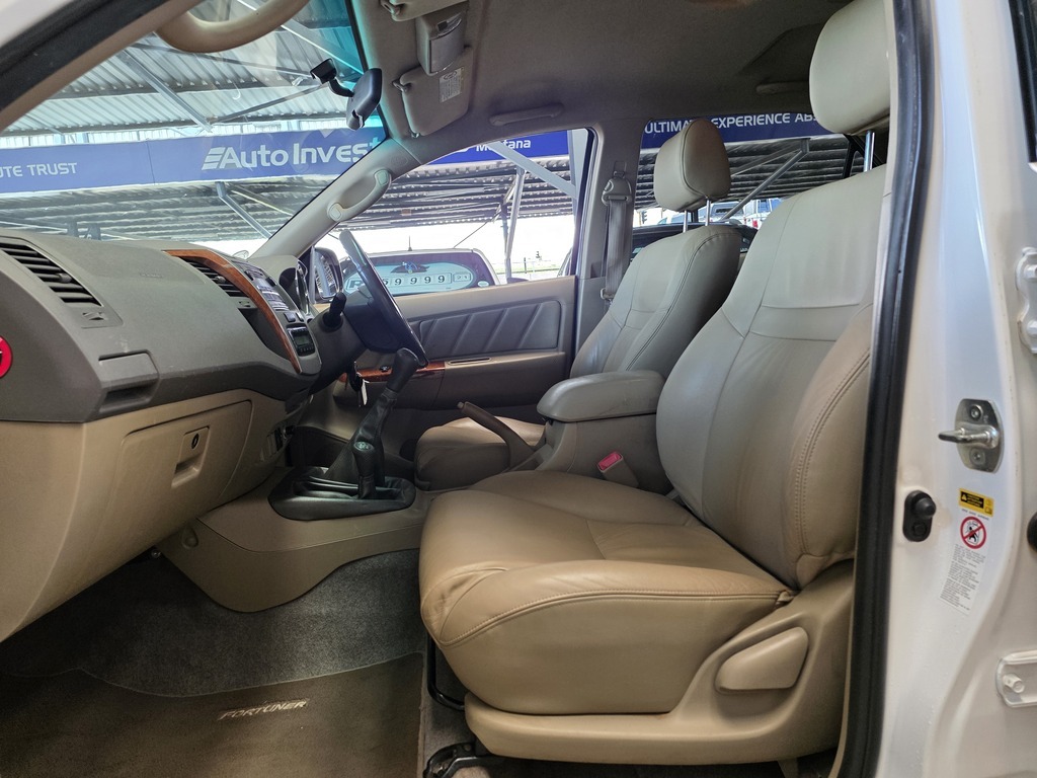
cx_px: 518
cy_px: 389
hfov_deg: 73.9
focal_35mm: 23
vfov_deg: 58.9
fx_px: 689
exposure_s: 1/180
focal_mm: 6.25
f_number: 1.7
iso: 200
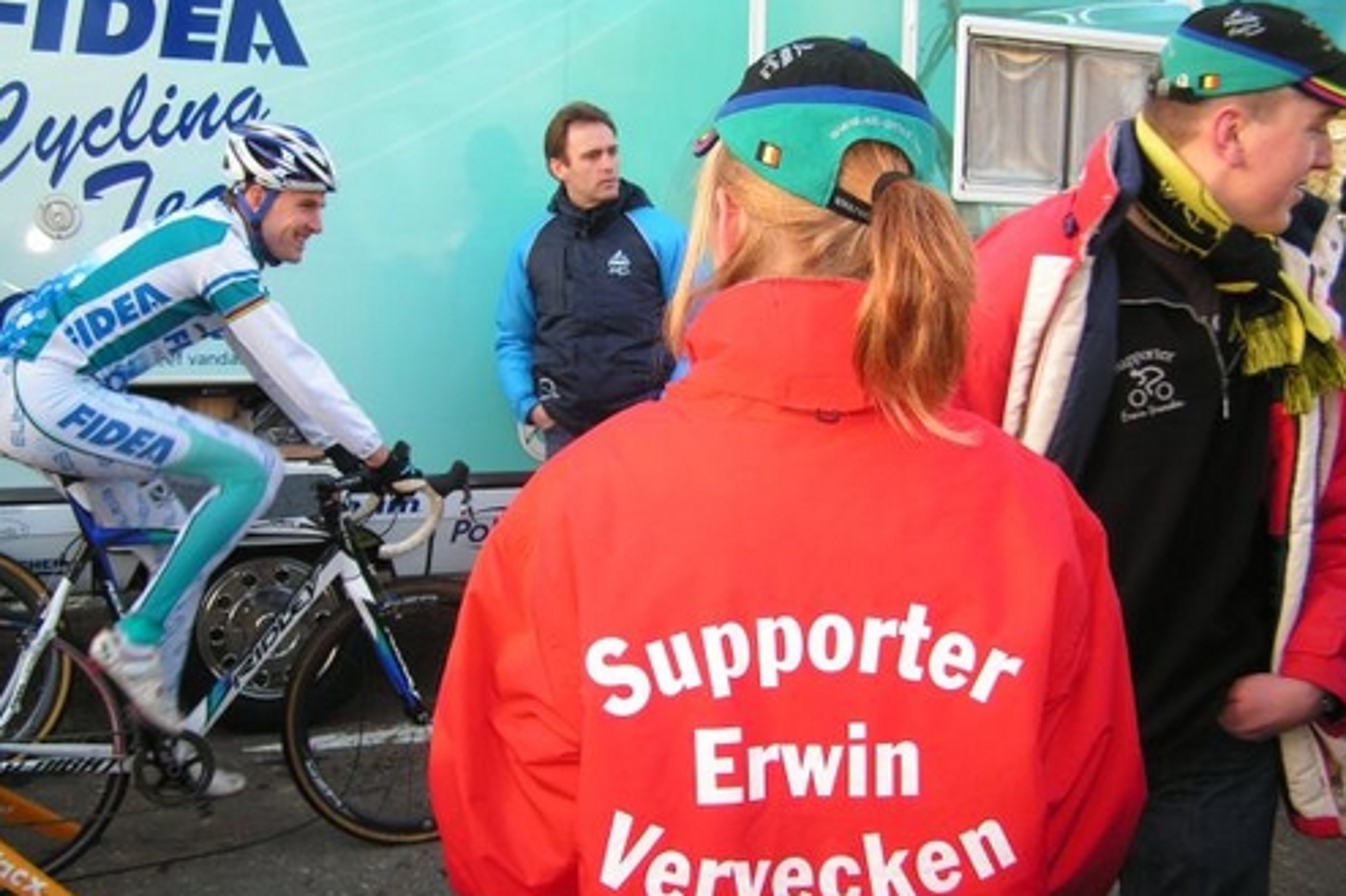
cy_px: 451
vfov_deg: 33.4
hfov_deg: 48.5
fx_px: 1495
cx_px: 678
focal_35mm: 40
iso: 50
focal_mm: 6.3
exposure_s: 1/100
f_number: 2.8
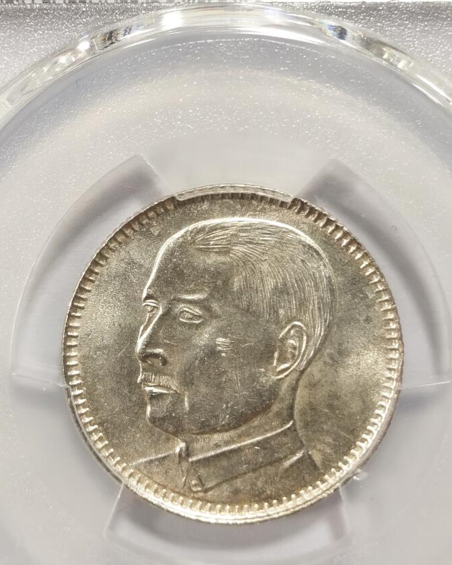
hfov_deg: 13.5
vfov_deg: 16.8
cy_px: 186
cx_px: 228
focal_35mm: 114
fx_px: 1906
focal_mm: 5.56
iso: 125
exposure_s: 1/100
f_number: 16
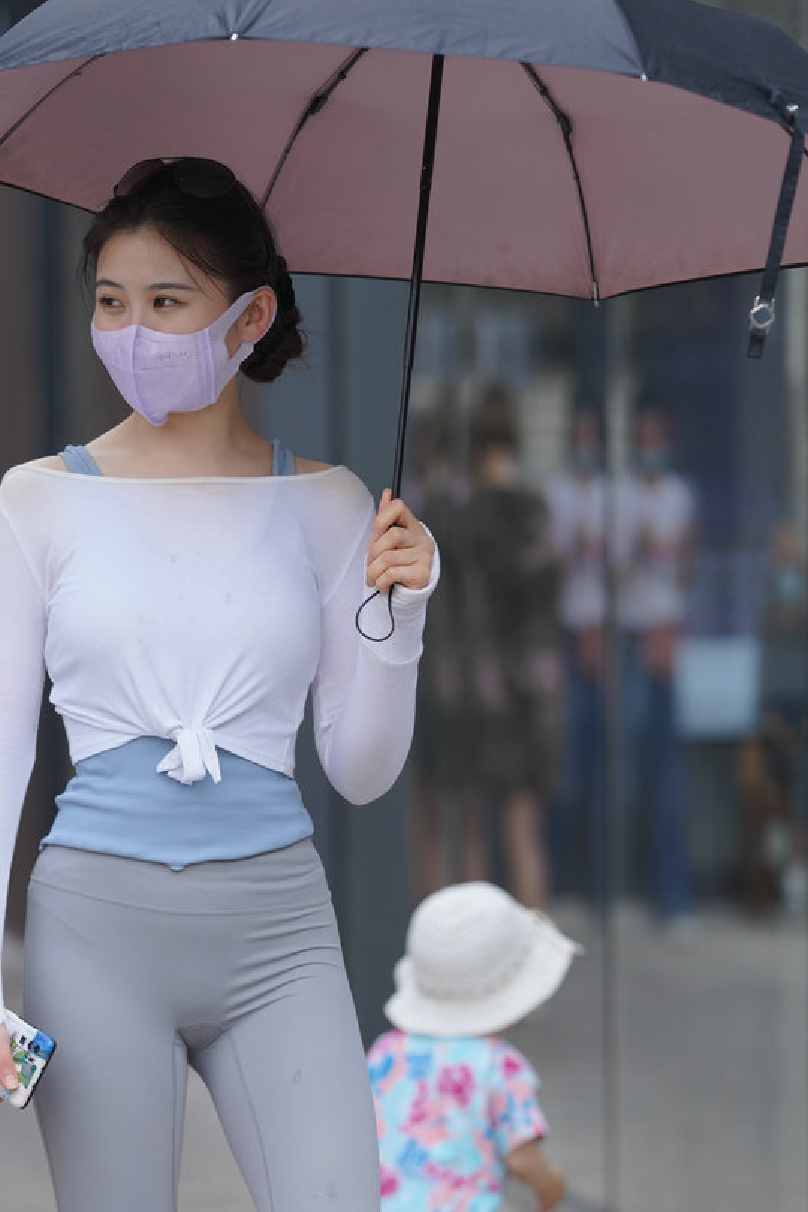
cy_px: 965
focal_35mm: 225
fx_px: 7574
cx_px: 205
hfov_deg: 6.1
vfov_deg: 9.1
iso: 320
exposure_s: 1/1000
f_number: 2.8
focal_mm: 135
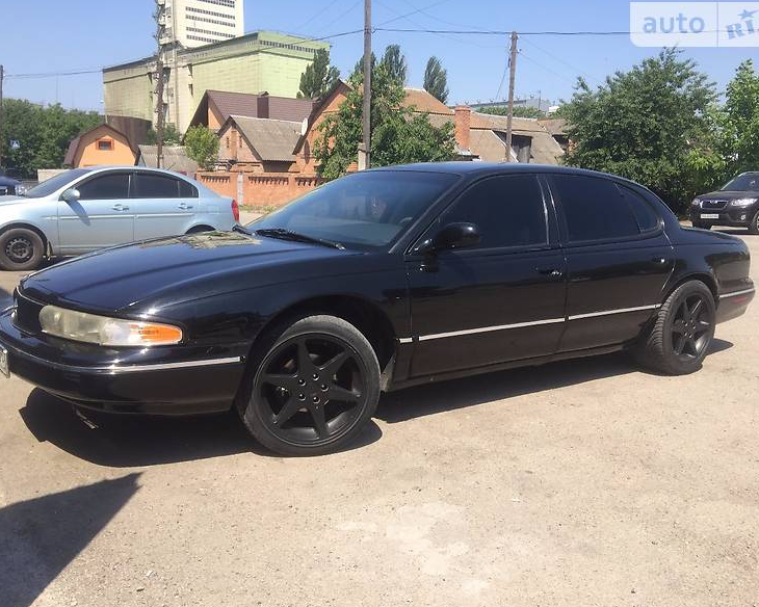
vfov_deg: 47.1
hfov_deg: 57.2
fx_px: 696
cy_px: 301
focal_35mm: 31
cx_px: 380
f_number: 2.2
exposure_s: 1/1276
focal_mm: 4.2
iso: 32
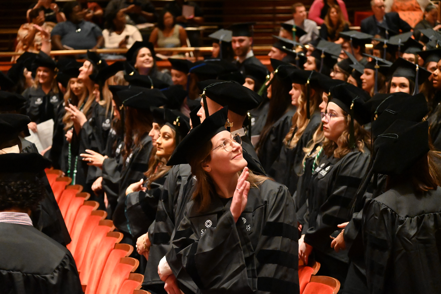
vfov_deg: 10.5
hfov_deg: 15.7
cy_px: 147
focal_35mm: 130
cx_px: 220
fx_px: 1598
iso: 10000
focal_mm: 87
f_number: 5
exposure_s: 1/60
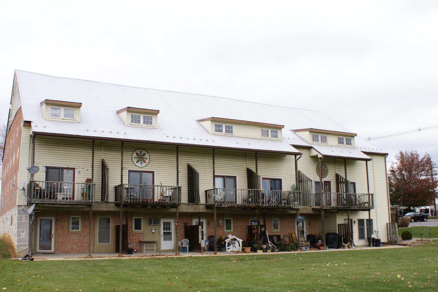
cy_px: 158
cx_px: 198
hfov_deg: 50.6
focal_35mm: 38
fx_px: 462
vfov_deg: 35.0
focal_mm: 22
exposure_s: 1/80
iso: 100
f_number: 9
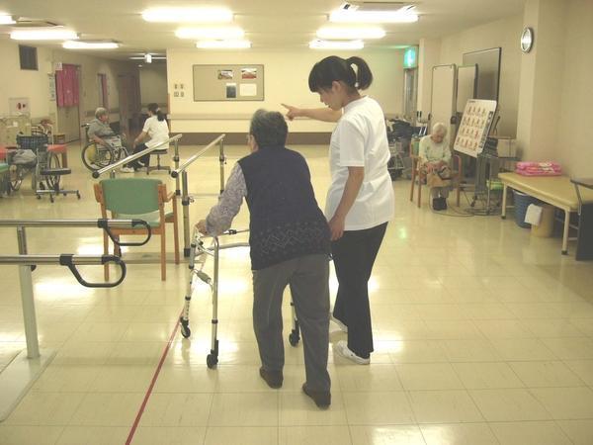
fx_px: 600
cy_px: 222
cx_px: 296
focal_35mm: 35
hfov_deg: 52.6
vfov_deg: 40.7
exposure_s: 1/60
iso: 100
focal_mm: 5.8
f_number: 2.8
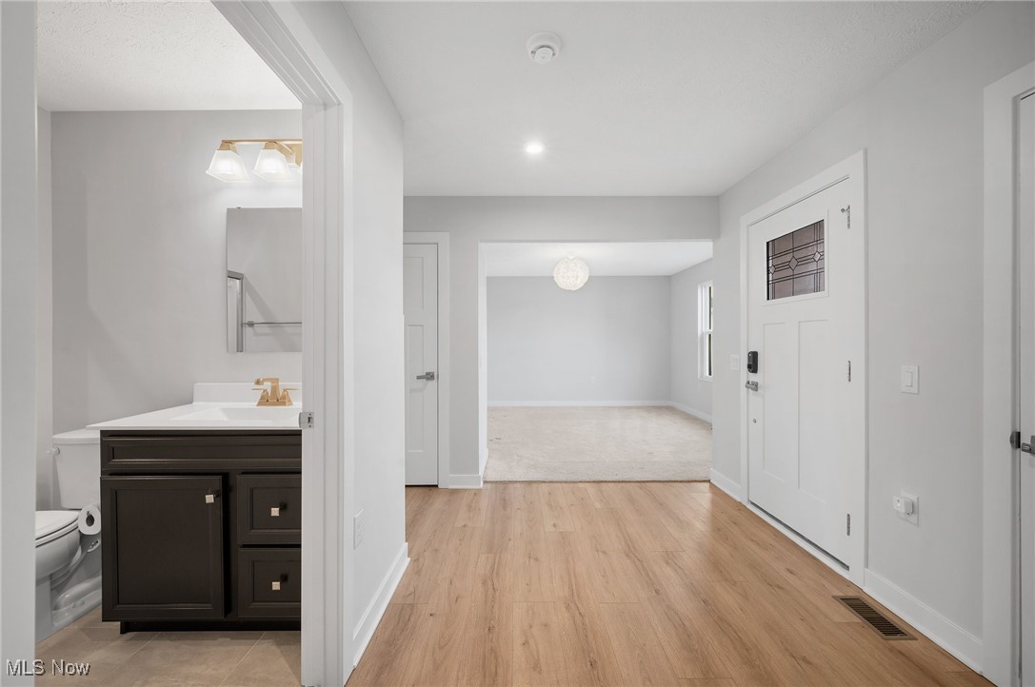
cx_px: 518
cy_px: 344
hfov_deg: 104.3
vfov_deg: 81.1
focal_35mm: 14
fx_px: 402
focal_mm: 14
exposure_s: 1/6
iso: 400
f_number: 8
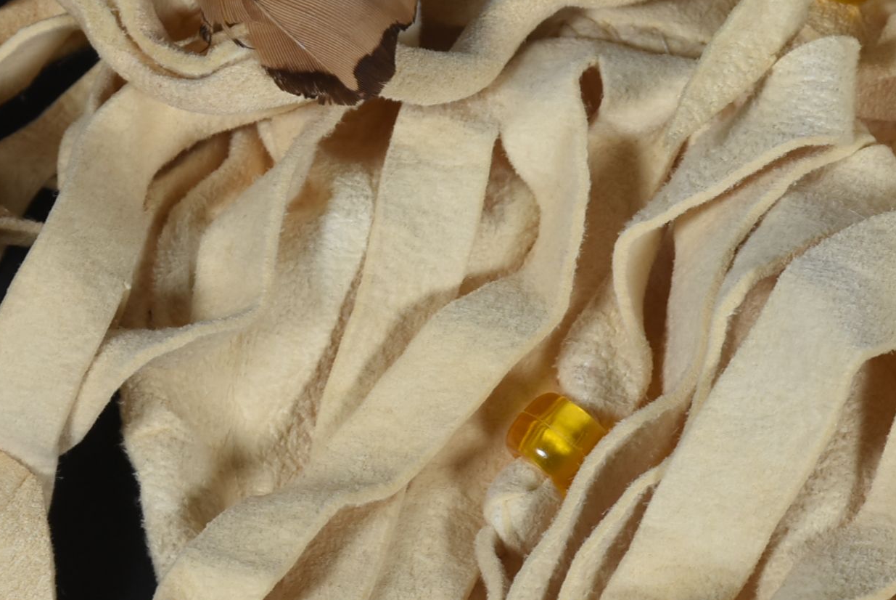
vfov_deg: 4.2
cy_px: 372
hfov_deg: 6.3
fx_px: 8146
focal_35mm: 327
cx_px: 578
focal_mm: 90
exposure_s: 1/125
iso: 200
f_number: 13
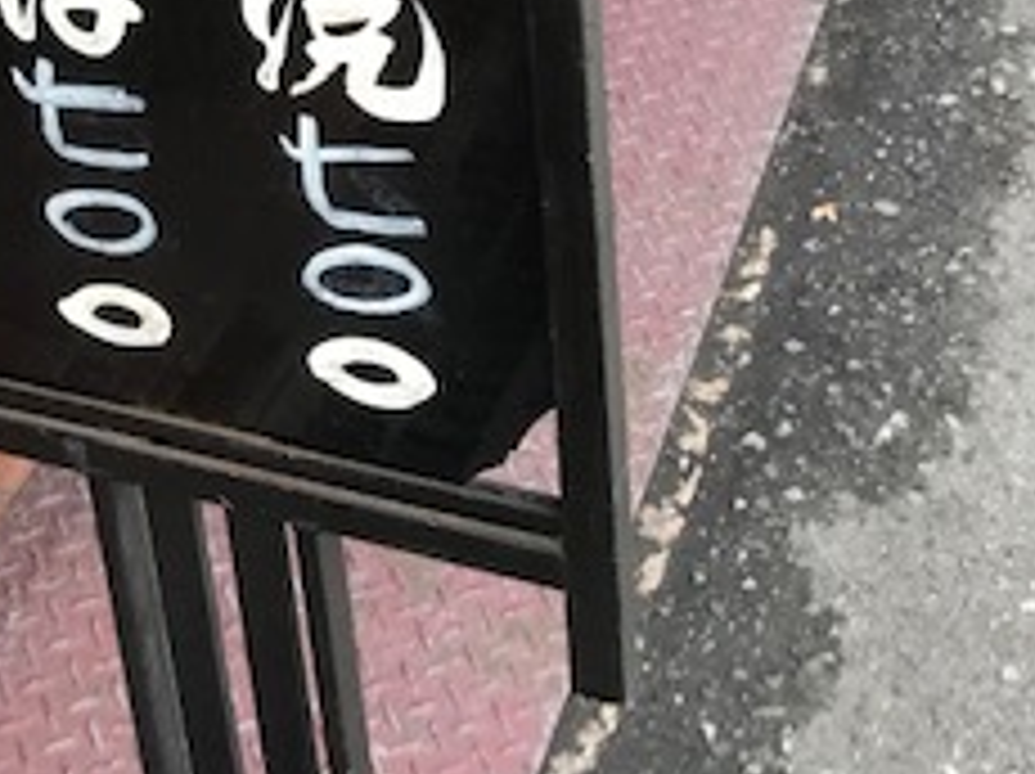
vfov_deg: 17.5
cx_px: 297
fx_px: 2330
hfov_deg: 24.8
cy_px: -288
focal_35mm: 78
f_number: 1.8
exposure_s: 1/120
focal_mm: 3.99
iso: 25
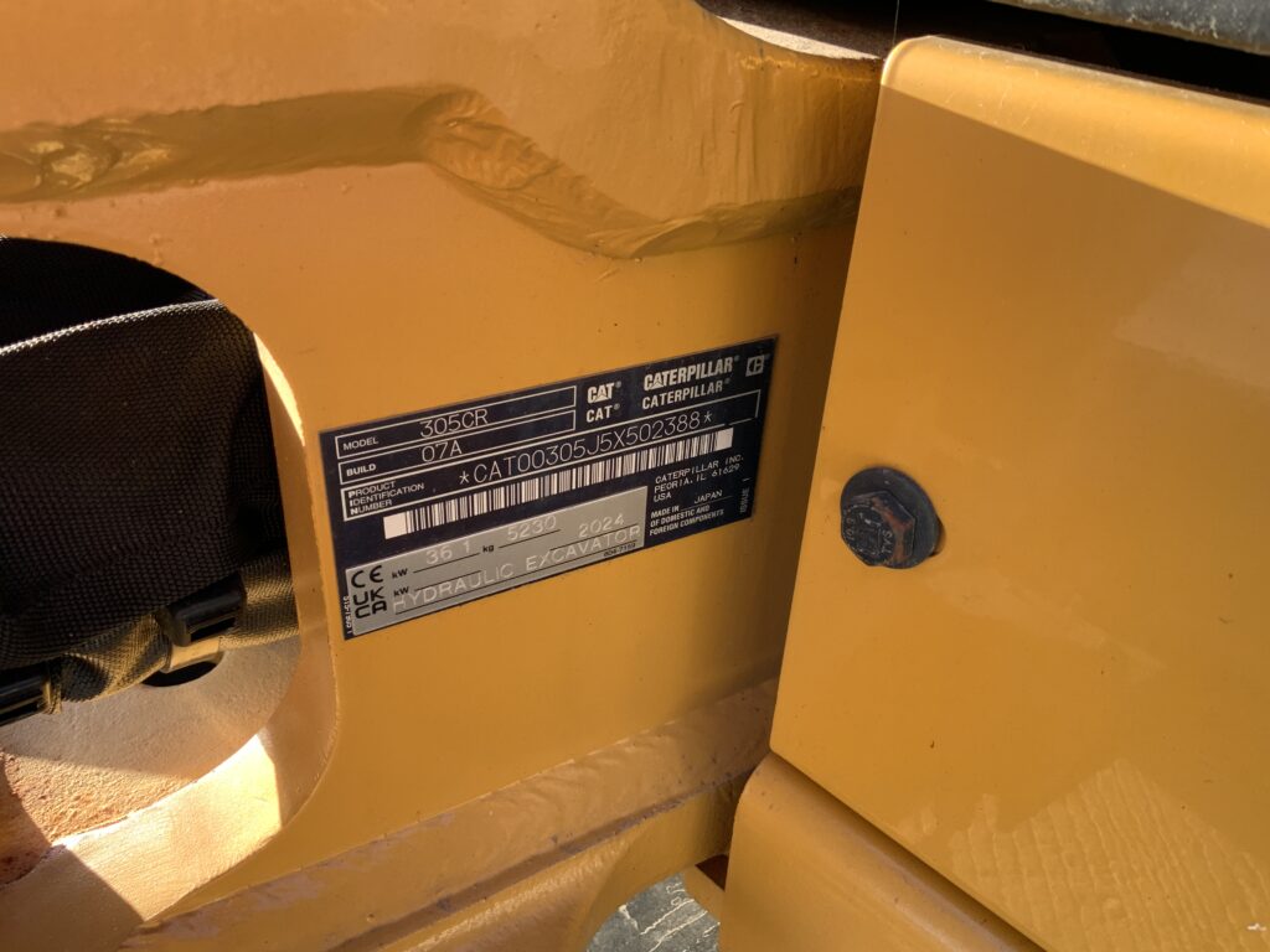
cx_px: 635
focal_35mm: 29
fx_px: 1064
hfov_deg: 61.7
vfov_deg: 48.2
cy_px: 476
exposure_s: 1/122
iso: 40
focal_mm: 3
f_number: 1.8
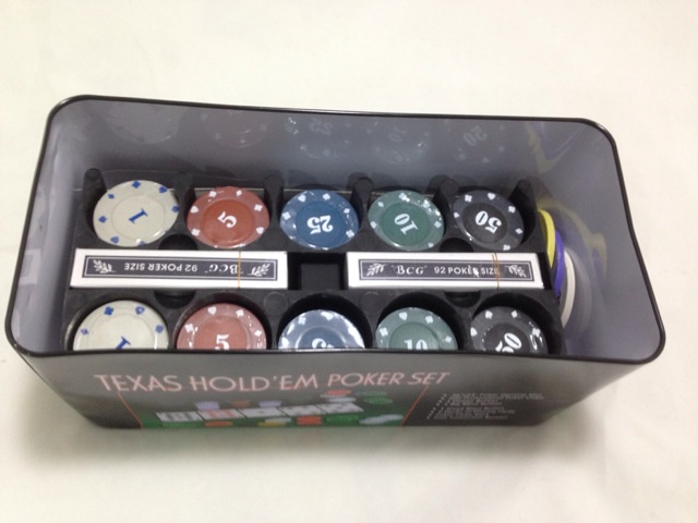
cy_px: 262
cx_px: 349
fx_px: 665
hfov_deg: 55.4
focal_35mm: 33
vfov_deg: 42.9
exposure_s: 1/20
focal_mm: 4.12
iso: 160
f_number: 2.4
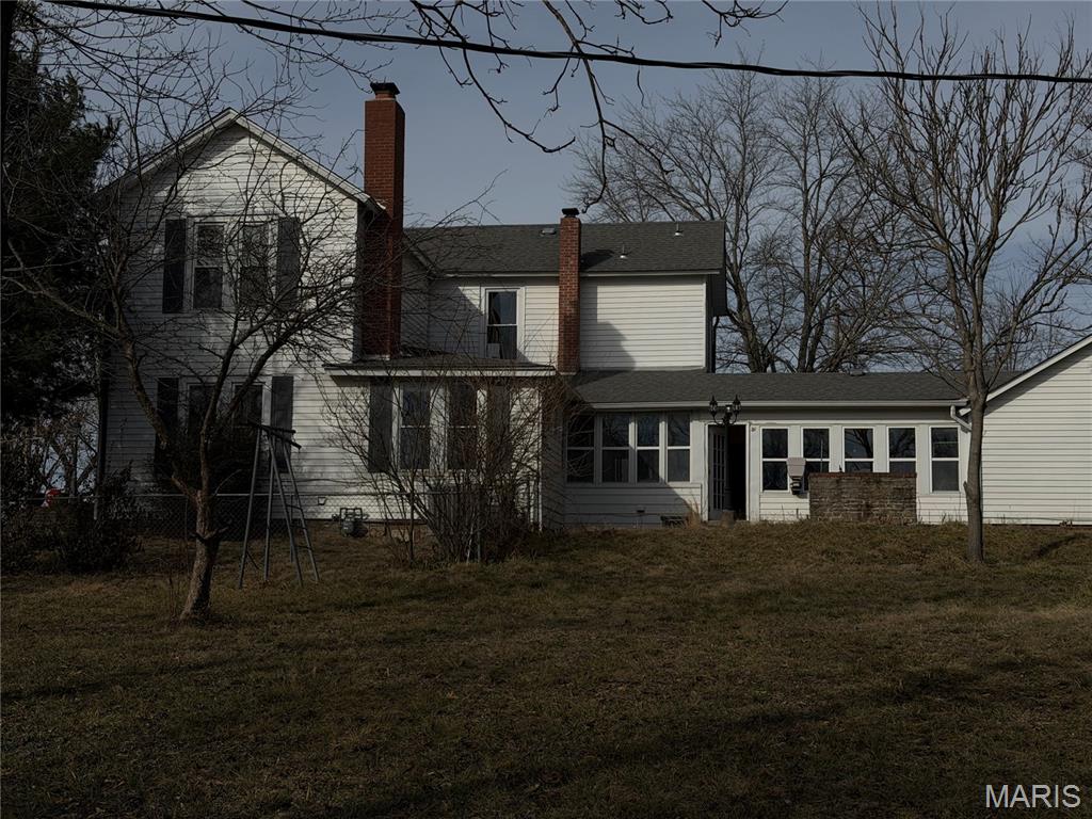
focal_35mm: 48
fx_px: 1514
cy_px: 410
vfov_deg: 30.3
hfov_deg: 39.7
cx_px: 546
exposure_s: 1/16129
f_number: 1.78
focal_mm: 6.76
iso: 80
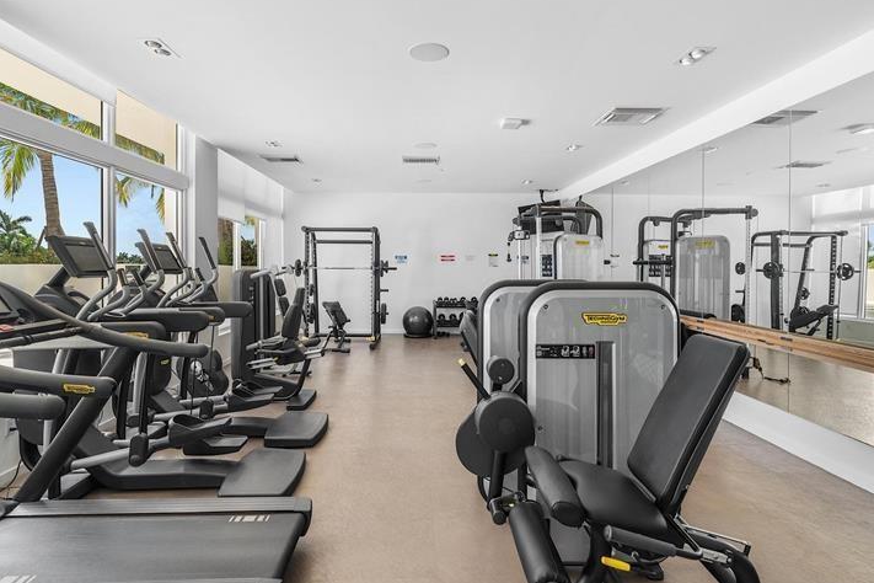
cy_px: 270
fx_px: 437
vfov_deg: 67.3
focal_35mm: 18
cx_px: 431
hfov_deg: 90.0
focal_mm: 16
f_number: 7.1
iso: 320
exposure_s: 1/10
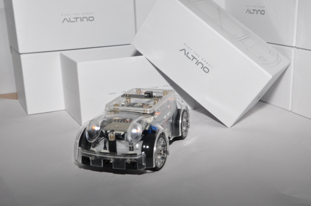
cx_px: 156
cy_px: 103
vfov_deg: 26.4
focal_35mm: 51
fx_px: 440
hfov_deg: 38.9
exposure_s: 1/125
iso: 200
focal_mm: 34
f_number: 8
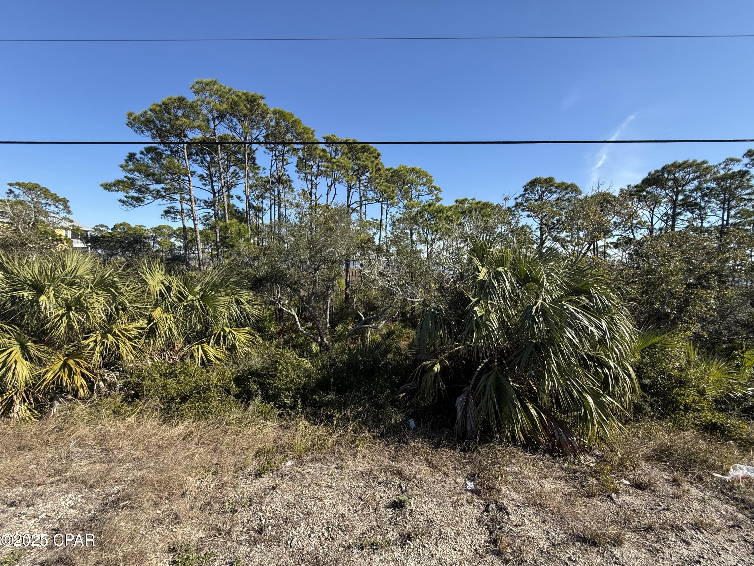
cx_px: 377
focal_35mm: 14
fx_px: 305
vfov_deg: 85.7
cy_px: 283
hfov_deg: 102.1
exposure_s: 1/789
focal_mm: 2.22
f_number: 2.2
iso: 50
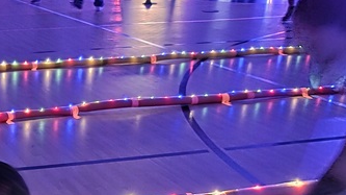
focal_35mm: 77
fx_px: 706
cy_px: 215
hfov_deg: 26.0
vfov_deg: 15.3
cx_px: -8
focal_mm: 6.3
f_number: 1.7
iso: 1600
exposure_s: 1/20
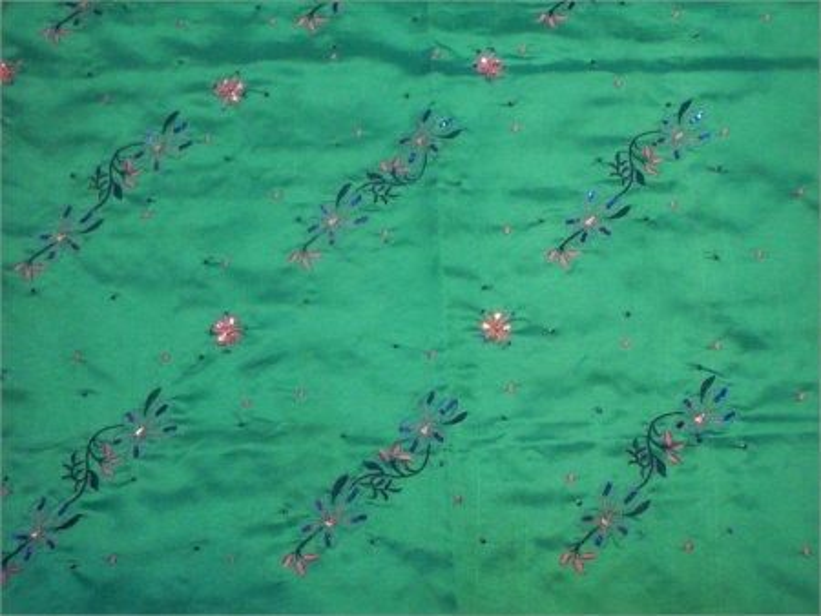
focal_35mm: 38
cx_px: 410
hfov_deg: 49.0
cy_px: 308
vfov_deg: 37.8
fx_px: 902
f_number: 4.5
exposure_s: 1/27.2
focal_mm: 4.99
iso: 200
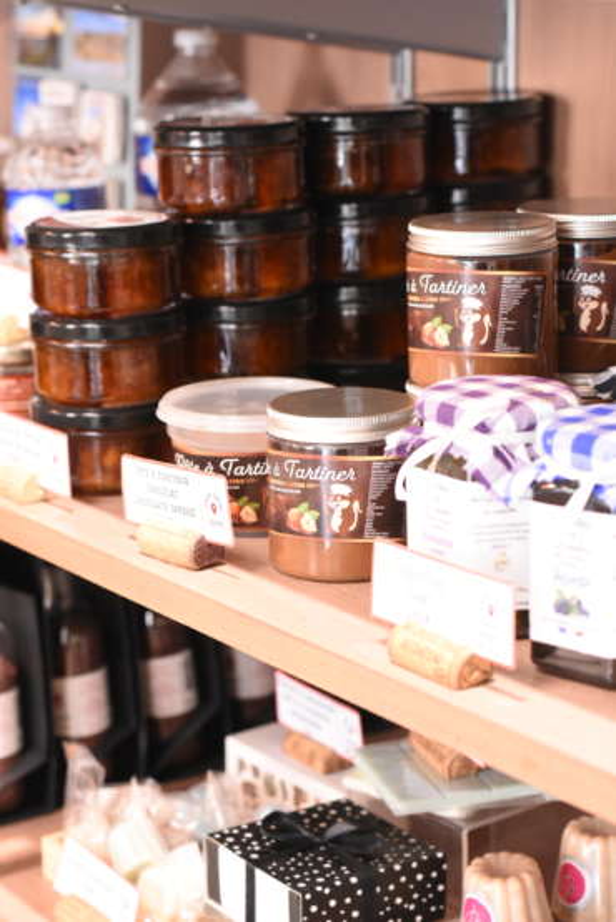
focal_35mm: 75
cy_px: 461
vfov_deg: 27.0
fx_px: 1922
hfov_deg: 18.2
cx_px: 308
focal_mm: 50
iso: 3600
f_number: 3.5
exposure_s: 1/80
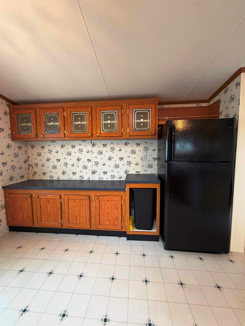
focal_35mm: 14
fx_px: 132
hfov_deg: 85.7
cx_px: 122
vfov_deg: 102.1
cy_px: 163
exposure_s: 1/60
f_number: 2.2
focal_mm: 2.22
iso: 200
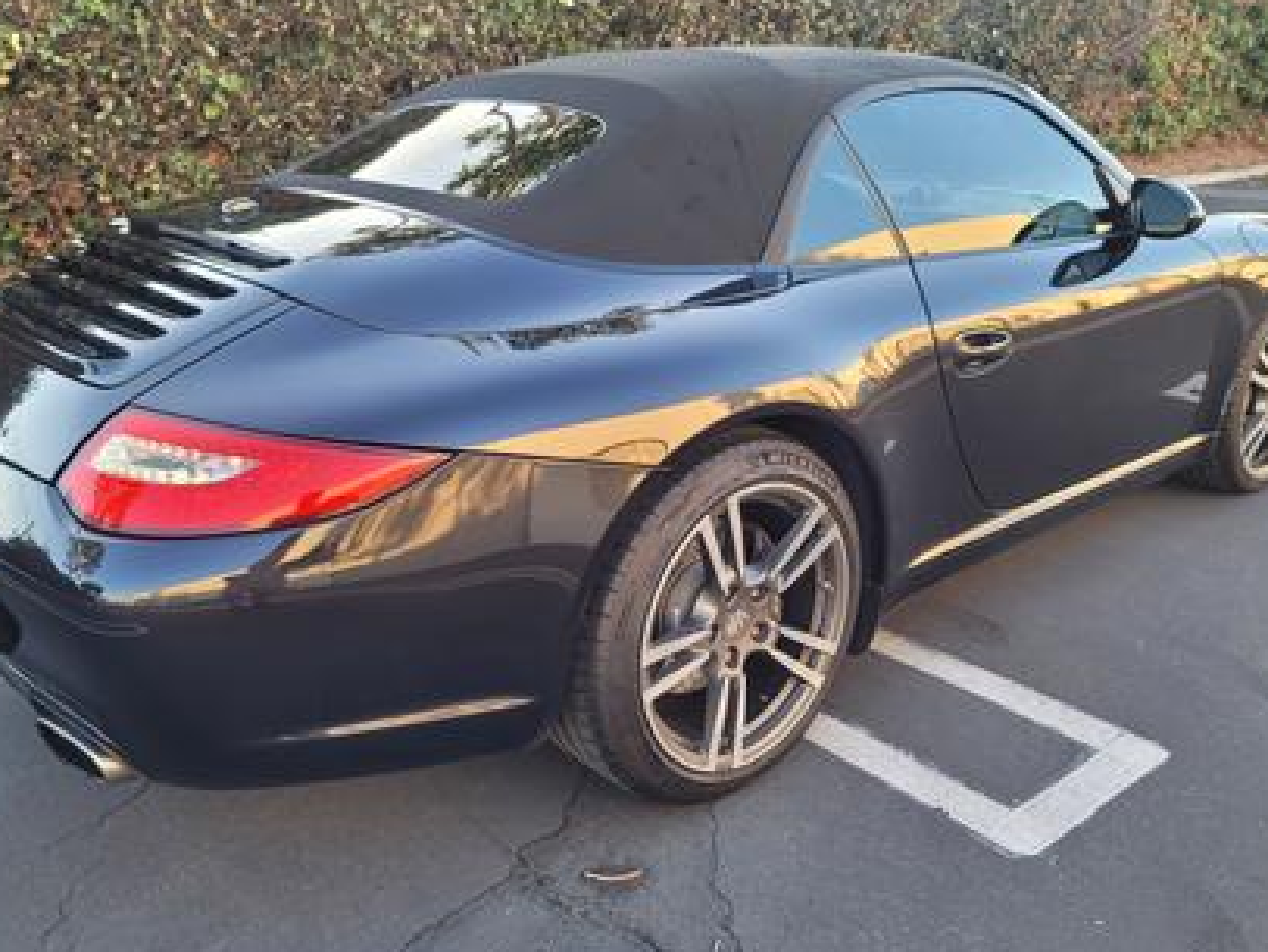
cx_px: 646
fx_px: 1136
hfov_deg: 58.3
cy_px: 456
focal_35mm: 31
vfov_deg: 45.5
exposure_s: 1/120
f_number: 1.8
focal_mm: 7
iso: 80
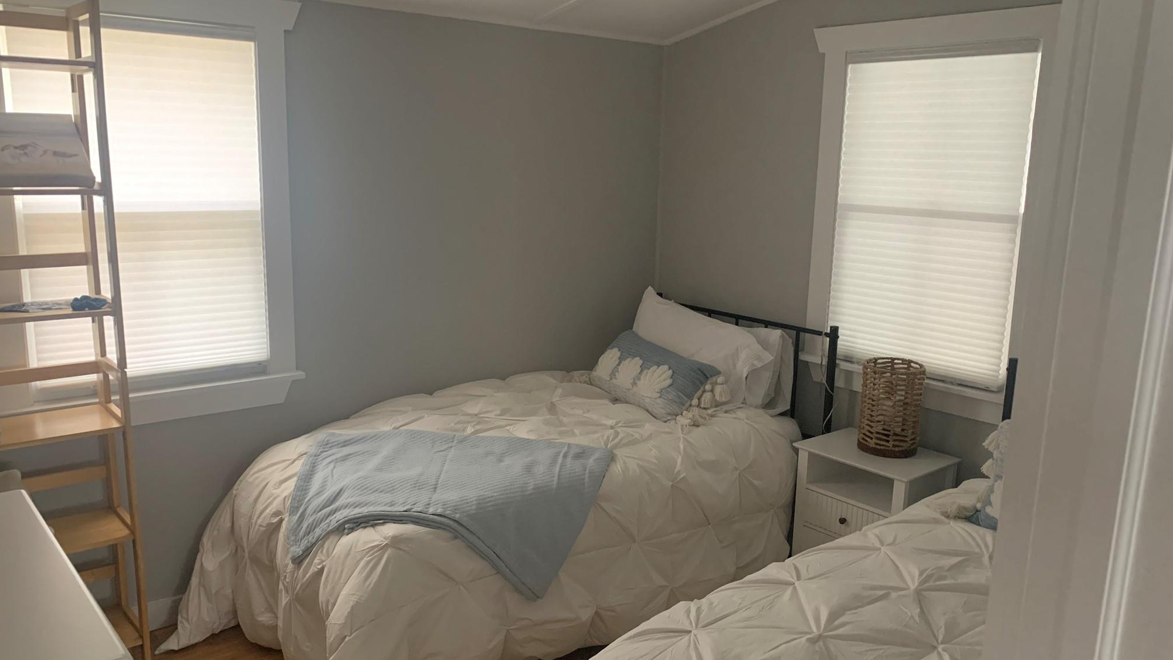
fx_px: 902
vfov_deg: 40.2
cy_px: 346
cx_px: 580
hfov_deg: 66.1
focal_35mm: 29
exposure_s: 1/51
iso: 400
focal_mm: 4.25
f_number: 1.8
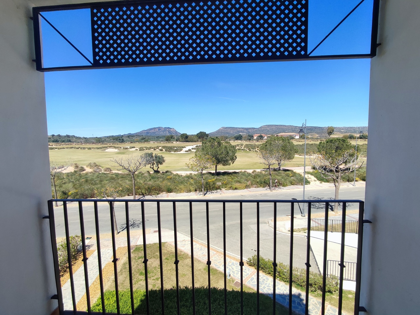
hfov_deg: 94.5
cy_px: 158
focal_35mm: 16
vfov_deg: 78.2
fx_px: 194
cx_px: 210
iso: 50
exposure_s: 1/982
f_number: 2.2
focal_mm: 1.65
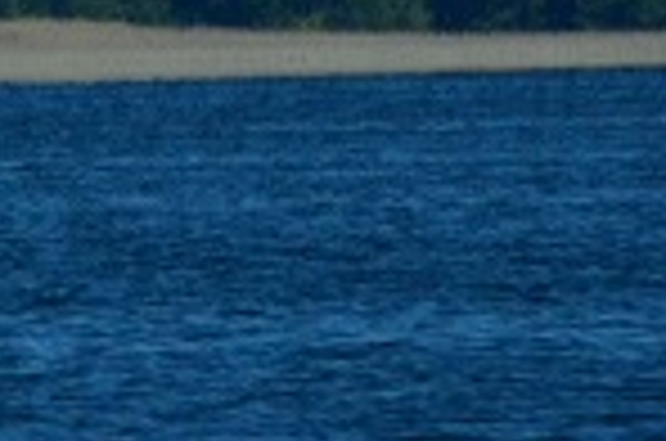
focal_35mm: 3035
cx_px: -675
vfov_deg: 0.5
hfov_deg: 0.7
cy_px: -410
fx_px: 56027
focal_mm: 300
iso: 640
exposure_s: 1/8000
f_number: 5.6
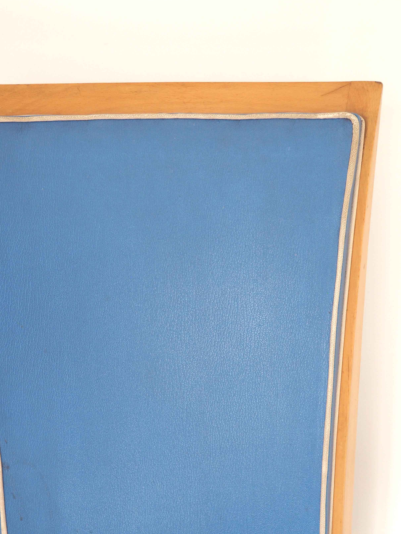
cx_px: 188
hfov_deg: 23.3
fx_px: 973
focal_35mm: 63
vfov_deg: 30.4
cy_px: 377
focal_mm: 22
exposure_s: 1/50
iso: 500
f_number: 4.5
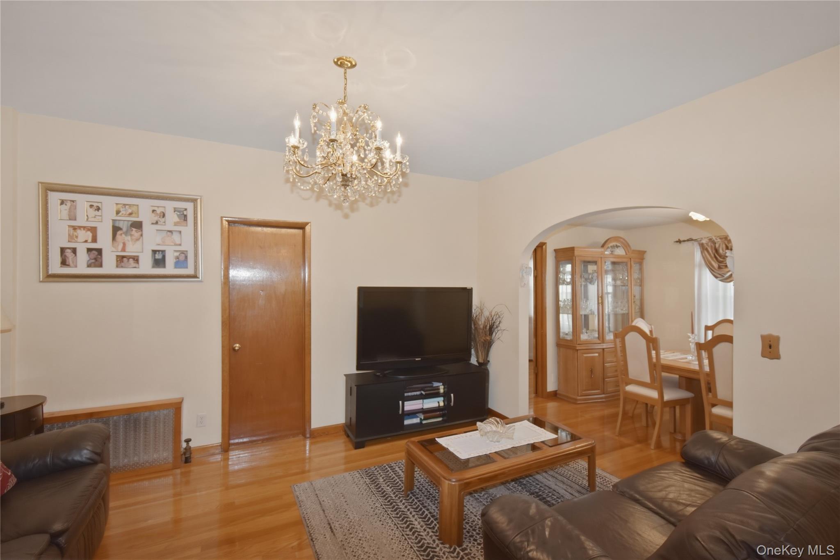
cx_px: 420
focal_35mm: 15
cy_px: 280
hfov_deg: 100.4
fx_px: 350
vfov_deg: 77.3
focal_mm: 10
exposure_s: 1/60
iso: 450
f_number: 4.5
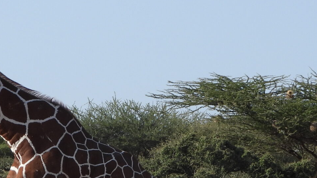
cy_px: 101
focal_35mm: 451
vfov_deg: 2.7
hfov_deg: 4.8
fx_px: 3790
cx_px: 71
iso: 100
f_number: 4
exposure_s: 1/640
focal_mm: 27.9
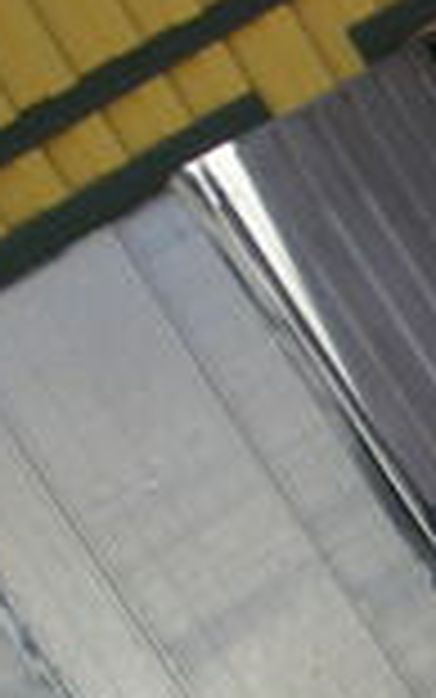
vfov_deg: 12.5
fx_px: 3153
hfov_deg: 7.0
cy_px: 572
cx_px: 1380
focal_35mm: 166
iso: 50
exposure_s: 1/174
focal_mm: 6.3
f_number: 3.1
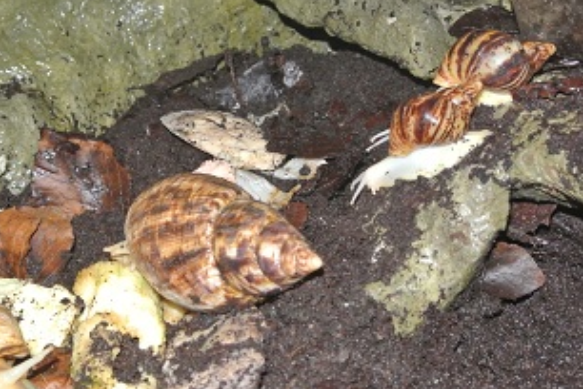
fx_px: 1376
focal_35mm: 85
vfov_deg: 16.1
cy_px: 246
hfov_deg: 23.9
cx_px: 305
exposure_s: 1/60
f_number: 4.8
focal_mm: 19.6
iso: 800
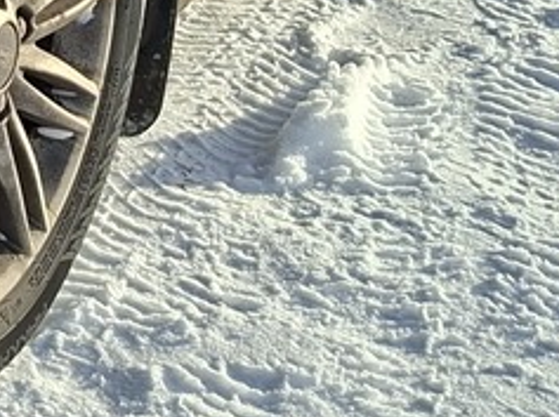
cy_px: -233
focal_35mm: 140
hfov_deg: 12.4
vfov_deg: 10.2
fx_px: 2257
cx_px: -576
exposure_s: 1/2252
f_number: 1.8
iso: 50
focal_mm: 5.54
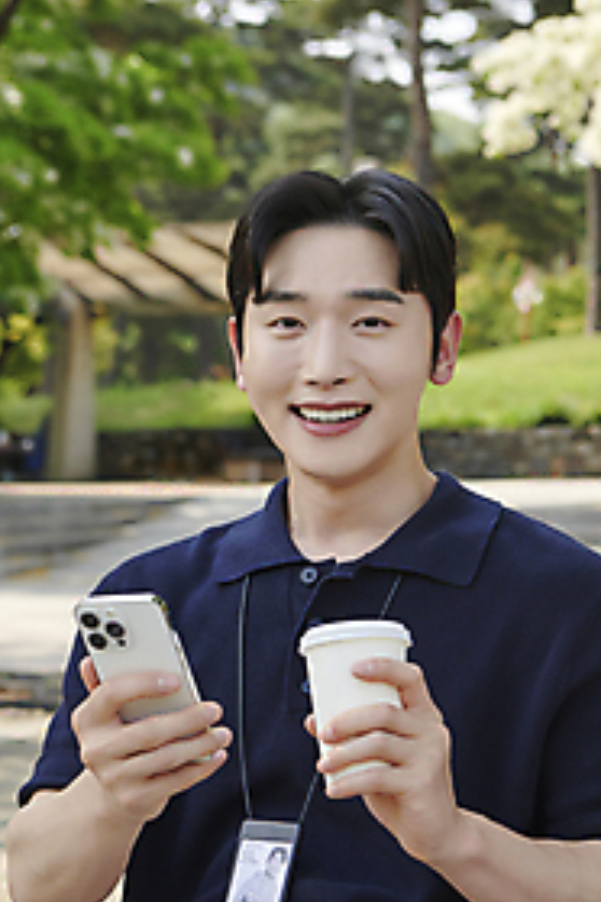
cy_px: 514
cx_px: 297
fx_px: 2654
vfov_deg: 19.3
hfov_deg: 12.9
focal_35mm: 106
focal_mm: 62
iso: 160
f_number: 5.6
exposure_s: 1/320
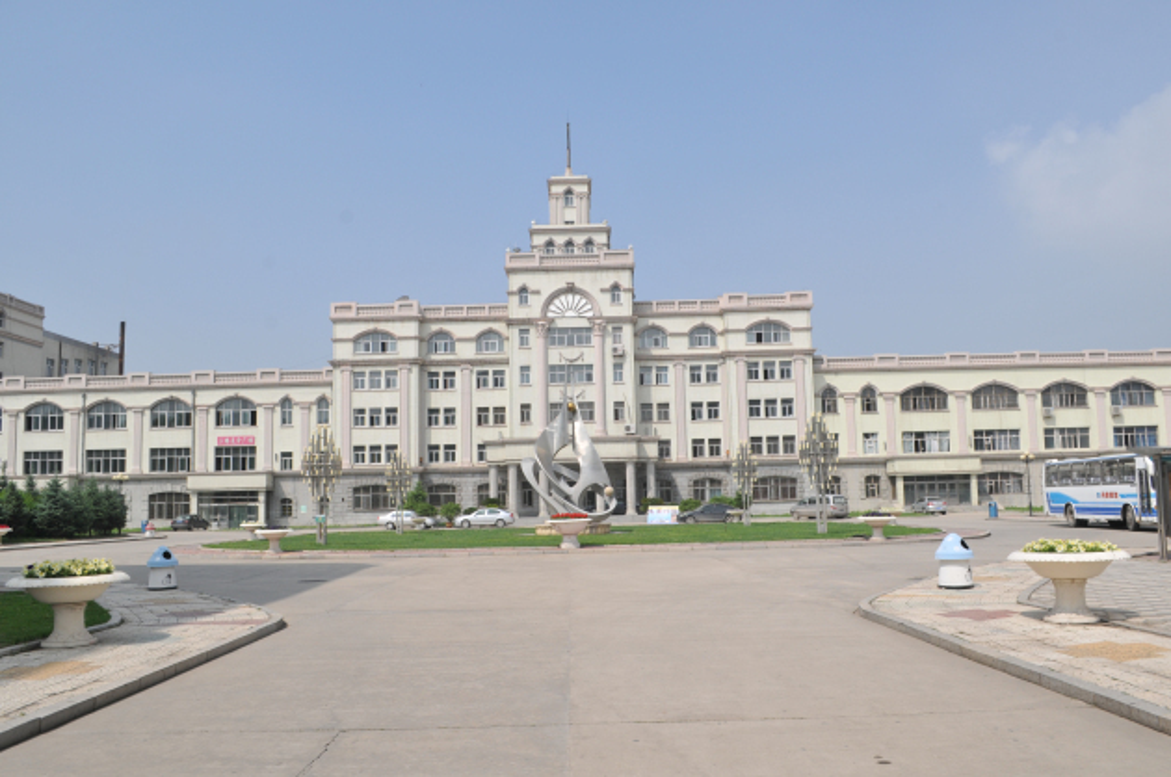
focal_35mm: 27
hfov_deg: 67.5
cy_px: 388
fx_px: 877
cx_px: 586
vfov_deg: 47.8
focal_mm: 18
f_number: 10
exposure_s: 1/400
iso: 200
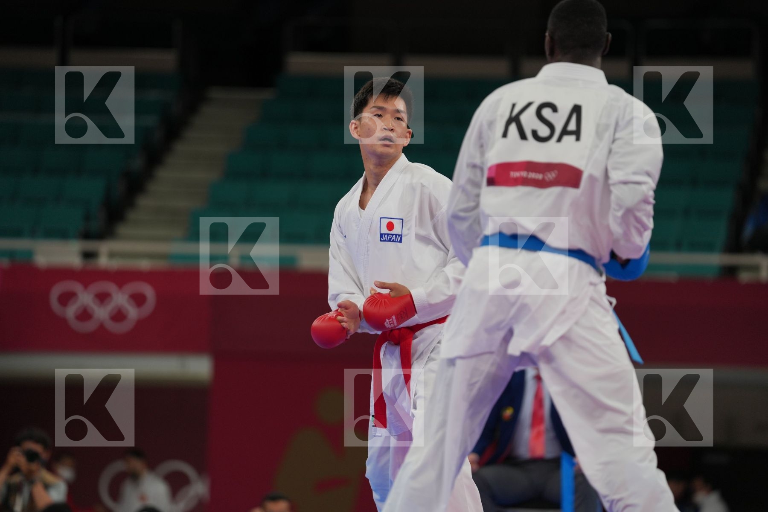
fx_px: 4074
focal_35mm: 191
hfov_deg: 10.8
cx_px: 384
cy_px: 256
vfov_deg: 7.2
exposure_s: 1/1000
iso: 400
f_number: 2.8
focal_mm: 191
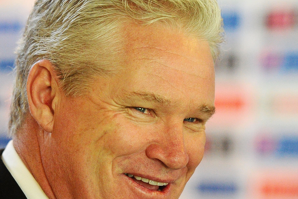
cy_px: 127
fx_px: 2707
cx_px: 199
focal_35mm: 327
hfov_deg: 6.3
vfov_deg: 4.2
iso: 4000
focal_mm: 160
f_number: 2.8
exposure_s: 1/640
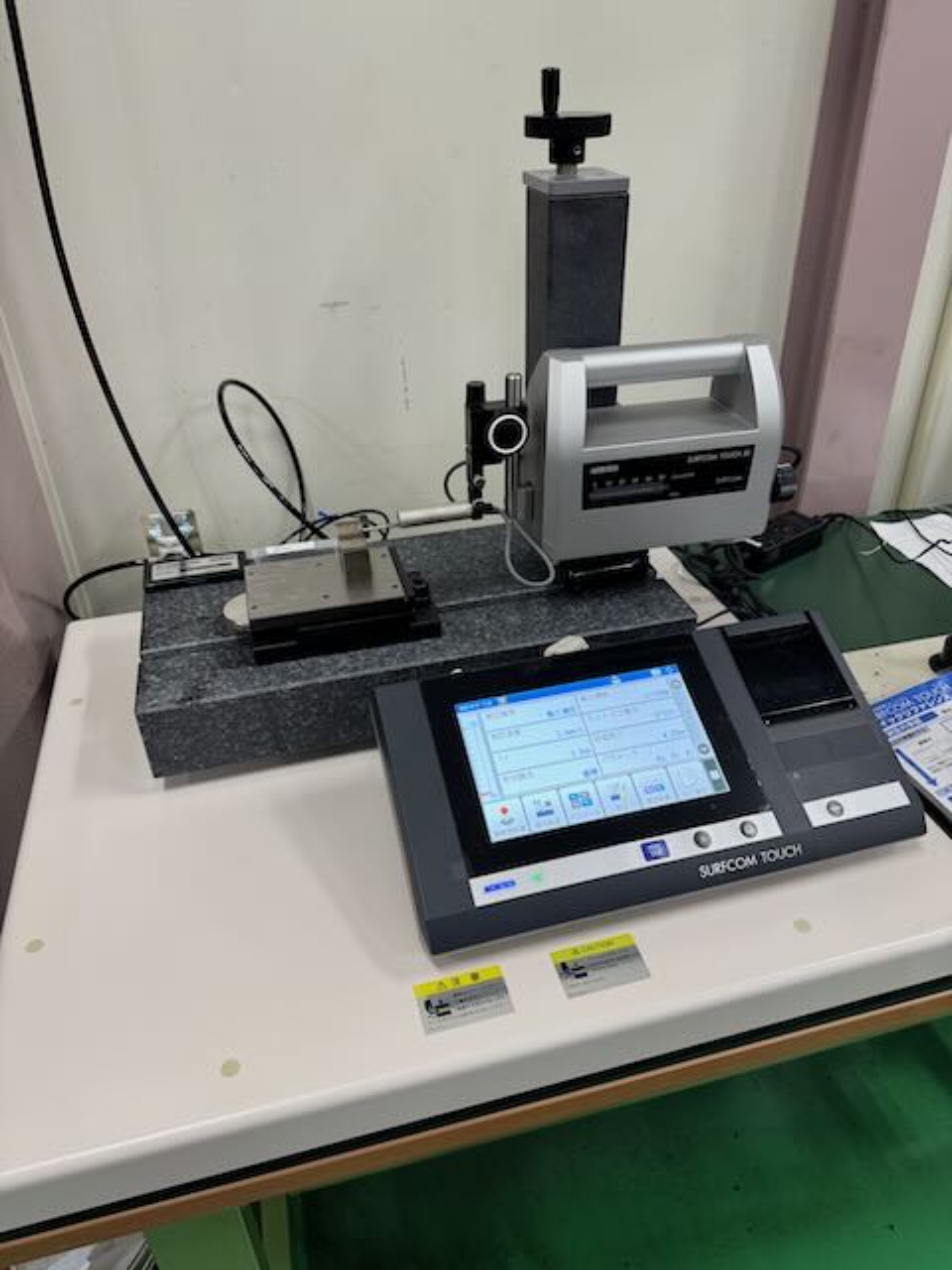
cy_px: 635
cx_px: 476
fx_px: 880
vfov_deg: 71.6
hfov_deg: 56.8
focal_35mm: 24
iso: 200
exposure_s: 1/111
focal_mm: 6.76
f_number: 1.78
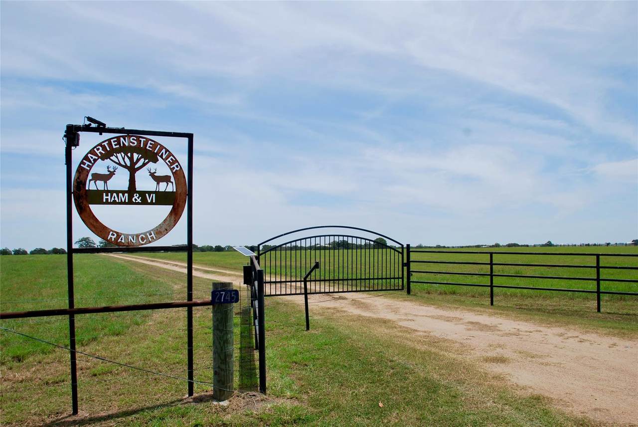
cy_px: 214
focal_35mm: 27
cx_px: 319
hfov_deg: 67.3
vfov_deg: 48.0
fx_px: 479
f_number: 8
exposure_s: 1/250
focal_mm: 18
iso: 100
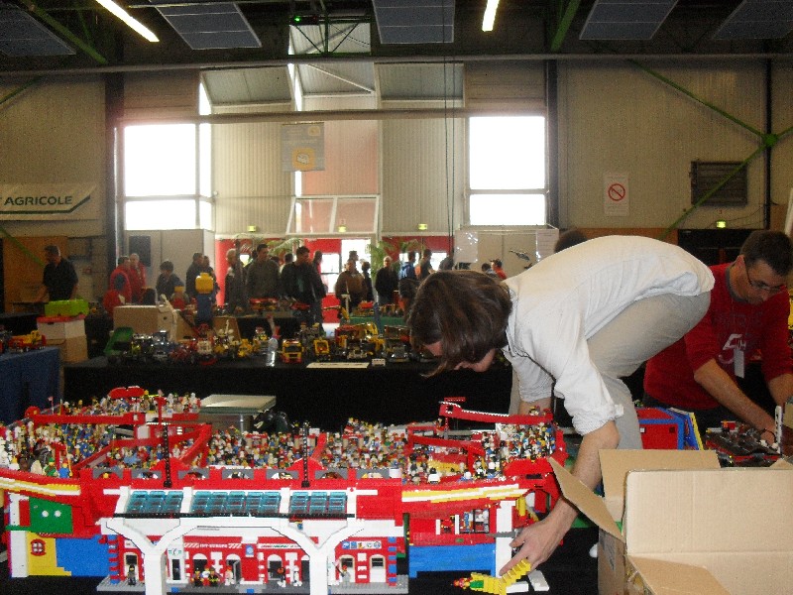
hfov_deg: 52.6
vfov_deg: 40.7
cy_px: 298
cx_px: 396
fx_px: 802
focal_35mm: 35
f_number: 3.2
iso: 200
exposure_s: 1/45
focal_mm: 6.3
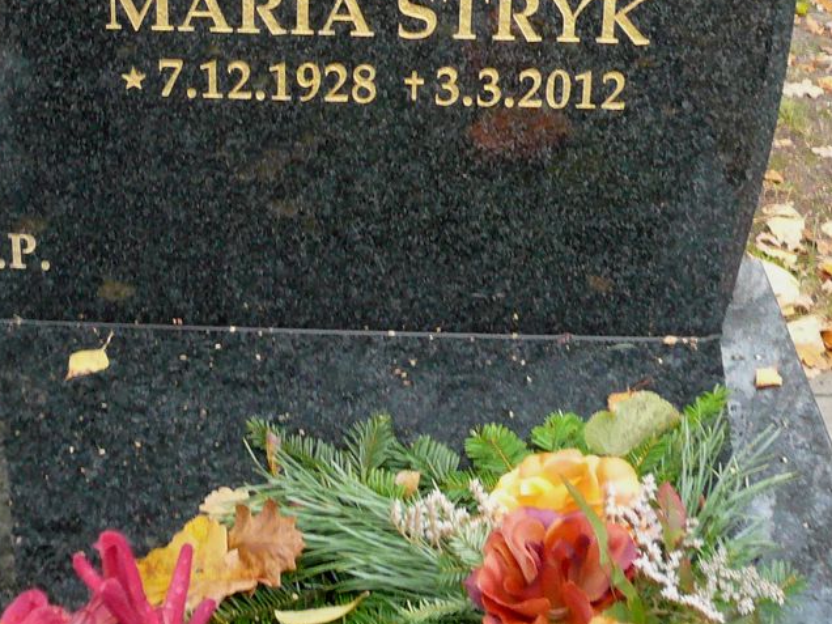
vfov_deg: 21.4
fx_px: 1586
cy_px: -14
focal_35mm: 66
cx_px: 416
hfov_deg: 29.4
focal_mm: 4.6
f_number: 2.8
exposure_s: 1/13
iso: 200
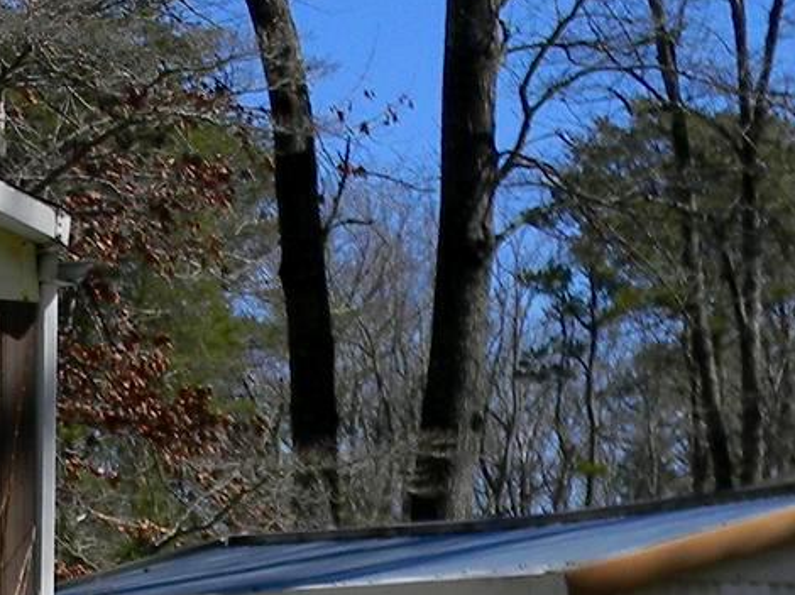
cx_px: -286
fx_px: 3604
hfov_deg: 12.2
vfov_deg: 9.4
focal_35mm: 157
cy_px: 560
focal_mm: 6.4
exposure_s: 1/296
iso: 80
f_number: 7.4
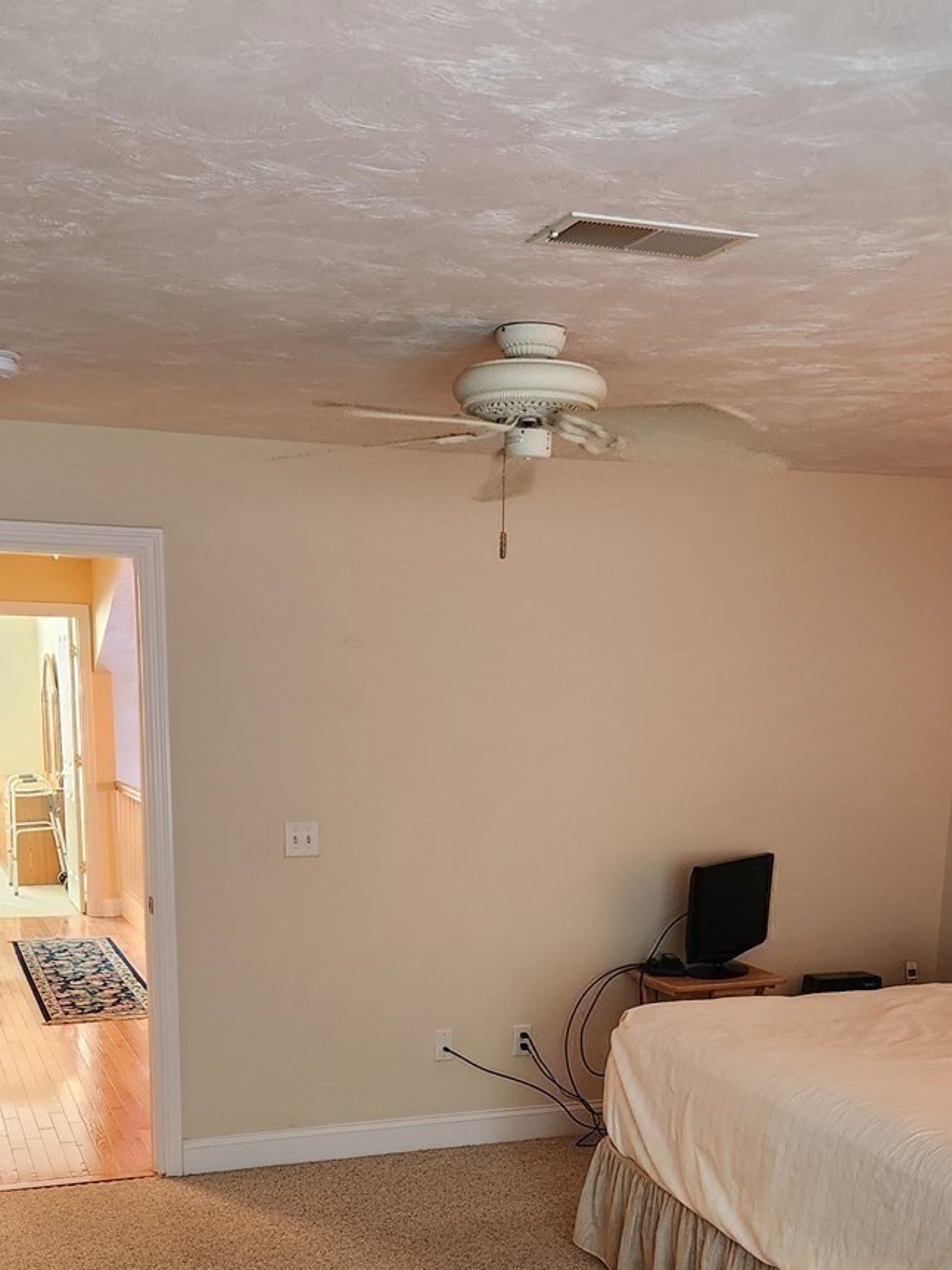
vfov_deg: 43.4
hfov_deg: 35.1
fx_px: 1504
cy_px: 1034
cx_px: 448
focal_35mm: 41
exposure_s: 1/40
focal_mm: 5.4
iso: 640
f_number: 1.8
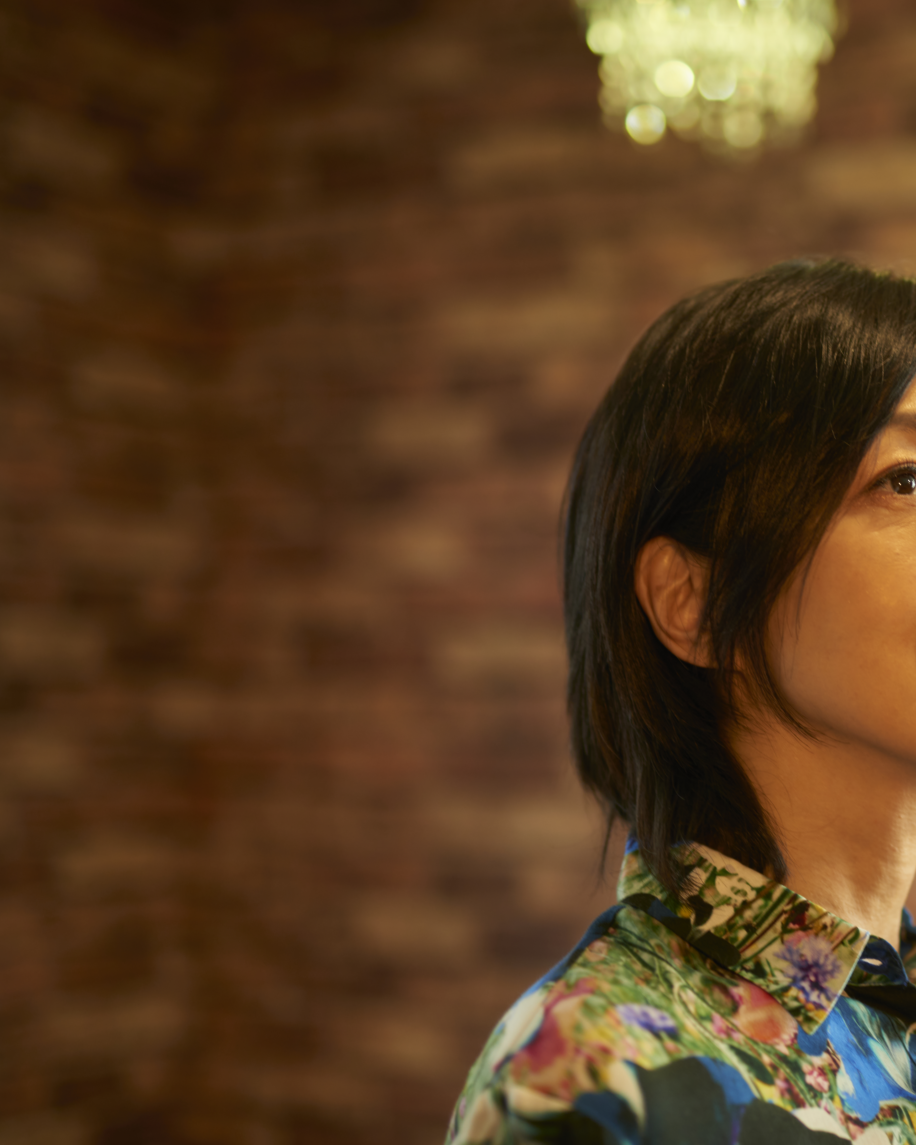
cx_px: 771
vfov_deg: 26.4
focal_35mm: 72
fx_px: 2440
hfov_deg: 20.9
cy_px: 578
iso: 100
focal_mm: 50
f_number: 1.4
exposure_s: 1/200
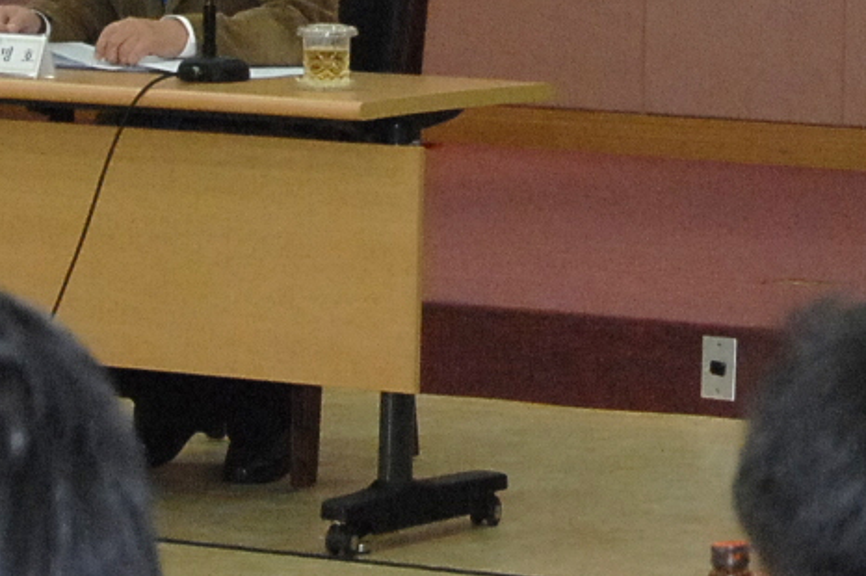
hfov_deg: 7.9
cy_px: -303
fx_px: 6298
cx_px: 610
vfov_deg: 5.2
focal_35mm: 262
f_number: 6.7
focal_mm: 38
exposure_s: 1/60
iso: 800
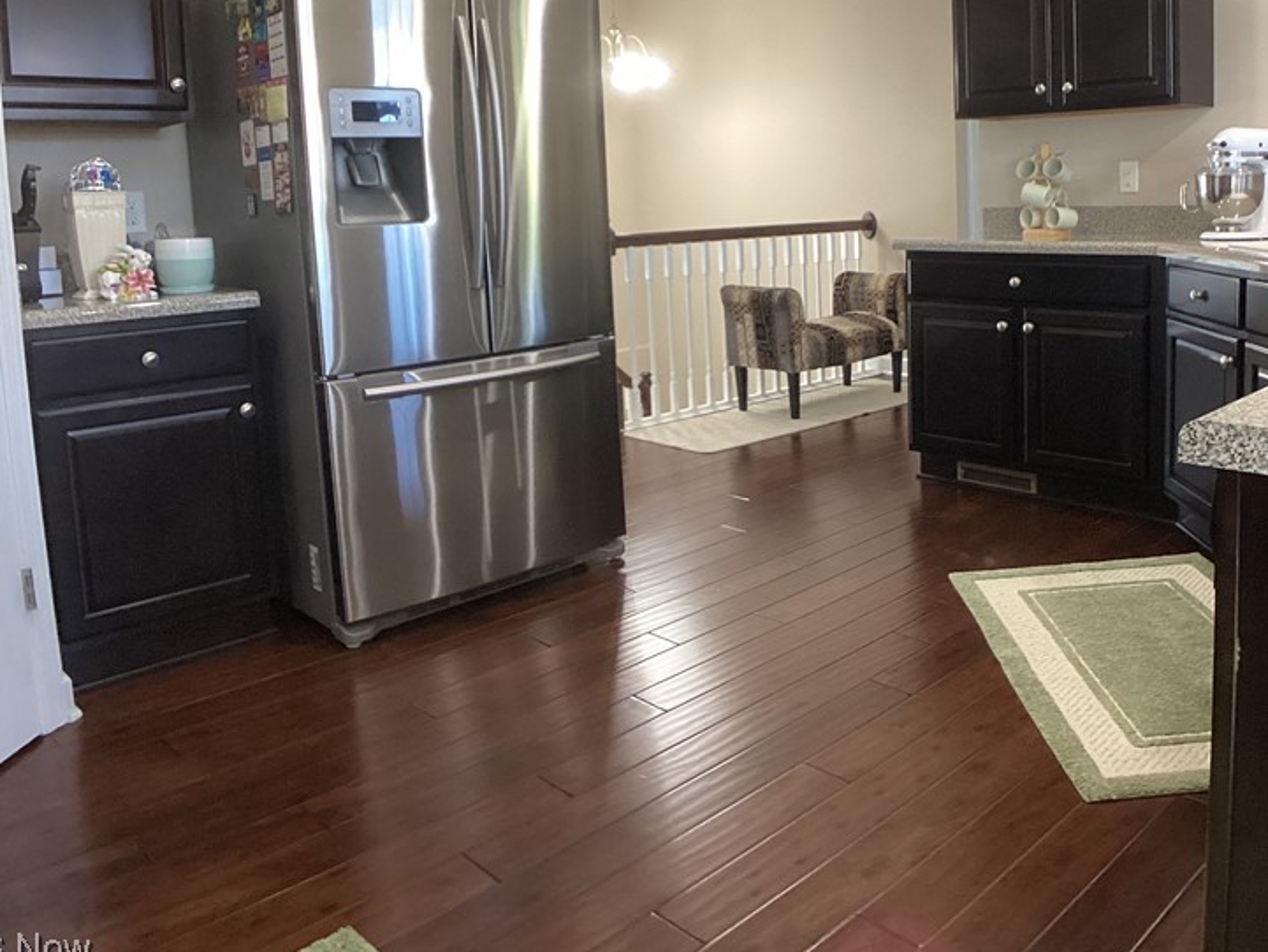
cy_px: 311
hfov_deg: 42.5
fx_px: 1612
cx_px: 818
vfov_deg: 32.6
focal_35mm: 44
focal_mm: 3.3
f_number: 2.4
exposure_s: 1/60
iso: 250
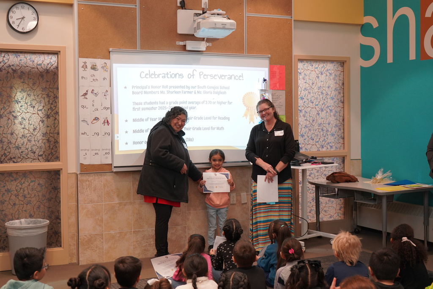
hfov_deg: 41.1
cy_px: 144
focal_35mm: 48
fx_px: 577
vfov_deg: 28.1
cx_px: 216
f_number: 4.5
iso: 2000
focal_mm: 48
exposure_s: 1/160
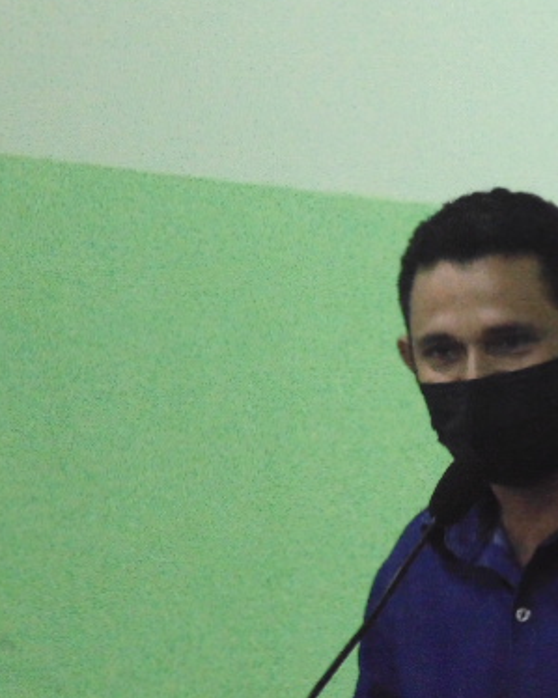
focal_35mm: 468
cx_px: 468
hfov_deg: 3.3
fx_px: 9665
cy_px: 286
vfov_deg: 4.1
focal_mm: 50.1
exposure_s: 1/30
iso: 800
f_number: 5.8
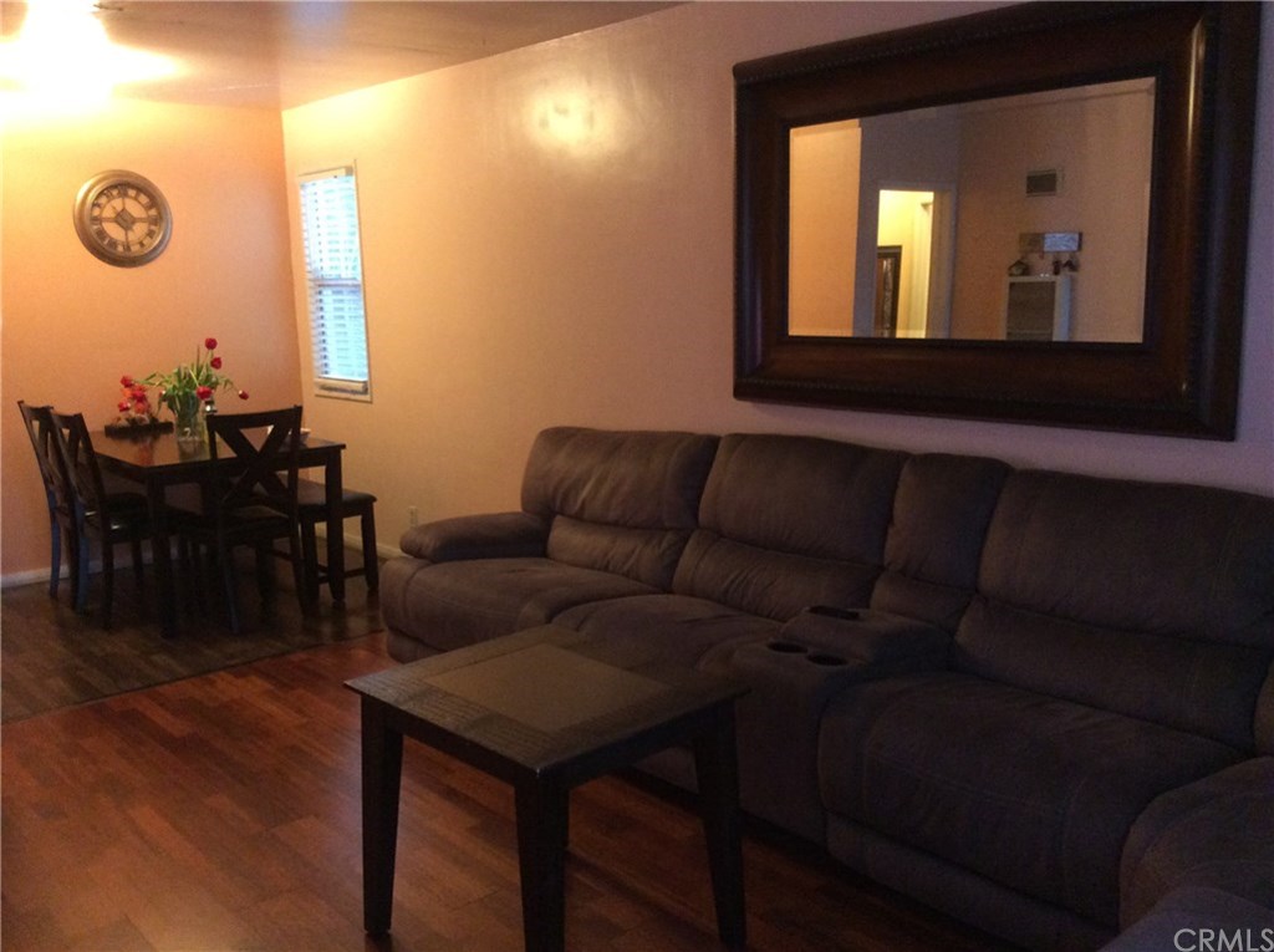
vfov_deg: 44.1
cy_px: 476
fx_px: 1176
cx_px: 637
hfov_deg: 56.9
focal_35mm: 32
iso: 250
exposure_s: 1/15
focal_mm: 3.3
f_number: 2.4
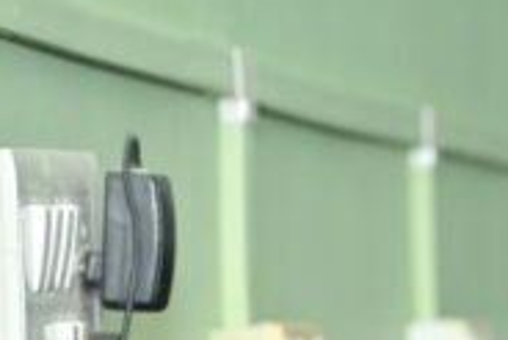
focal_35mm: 389
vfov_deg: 3.5
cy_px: 878
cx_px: 787
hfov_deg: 5.2
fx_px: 5493
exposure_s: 1/160
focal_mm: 70
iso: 800
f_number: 4
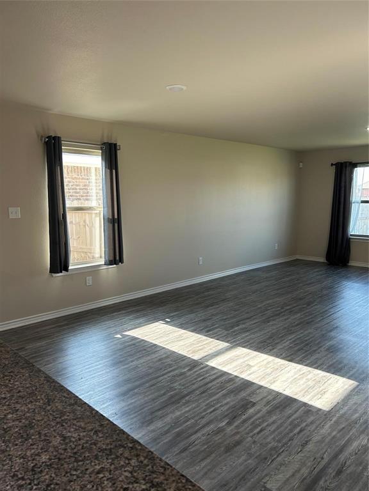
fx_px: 370
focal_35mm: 26
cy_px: 246
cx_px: 184
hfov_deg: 53.1
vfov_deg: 67.3
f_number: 1.5
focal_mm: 5.7
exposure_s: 1/120
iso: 64
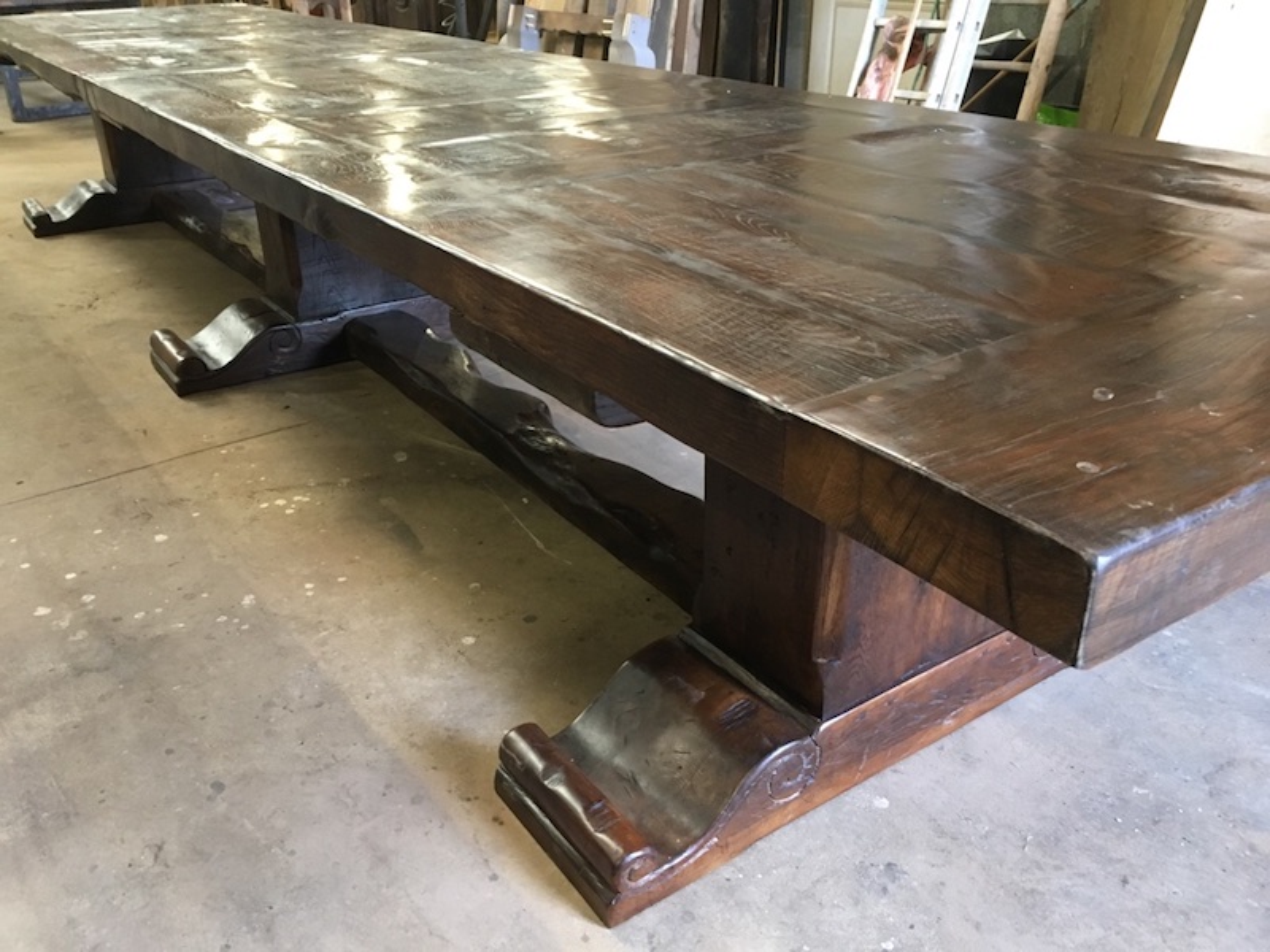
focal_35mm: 29
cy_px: 476
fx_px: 1064
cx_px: 635
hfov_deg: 61.7
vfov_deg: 48.2
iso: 200
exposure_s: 1/33
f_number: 2.2
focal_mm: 4.15
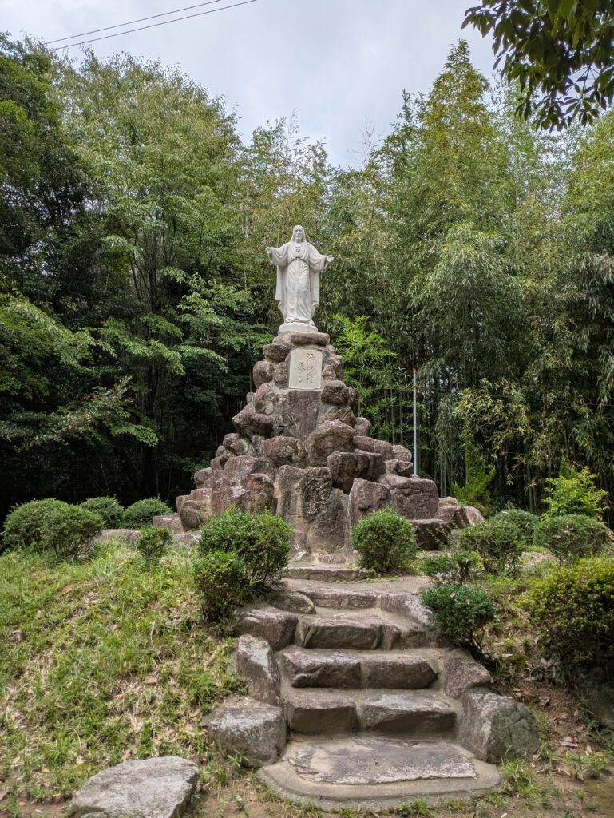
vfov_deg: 69.4
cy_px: 409
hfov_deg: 54.9
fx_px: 591
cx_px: 307
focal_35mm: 25
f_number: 1.89
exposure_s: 1/1616
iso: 51
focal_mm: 5.43
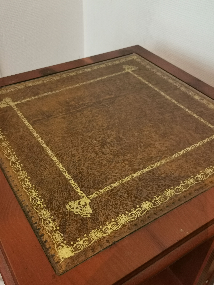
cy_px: 142
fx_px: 288
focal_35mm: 35
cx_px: 107
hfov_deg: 40.7
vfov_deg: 52.6
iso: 320
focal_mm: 5.58
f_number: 1.8
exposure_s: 1/33.3
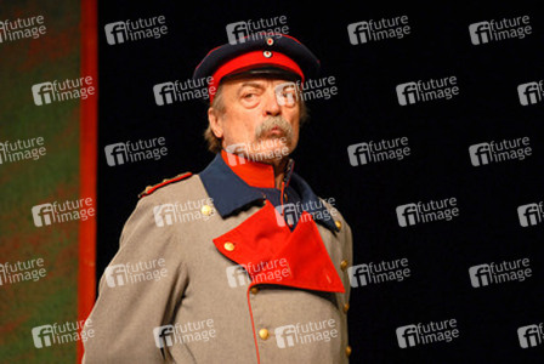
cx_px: 272
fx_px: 4539
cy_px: 182
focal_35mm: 300
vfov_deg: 4.6
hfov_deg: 6.9
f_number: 3.5
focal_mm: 200
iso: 500
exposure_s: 1/60
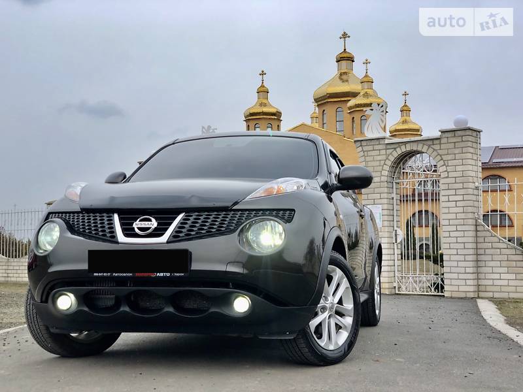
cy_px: 196
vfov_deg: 28.0
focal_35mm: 52
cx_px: 262
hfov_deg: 36.8
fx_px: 786
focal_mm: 6
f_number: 2.4
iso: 16
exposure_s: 1/727
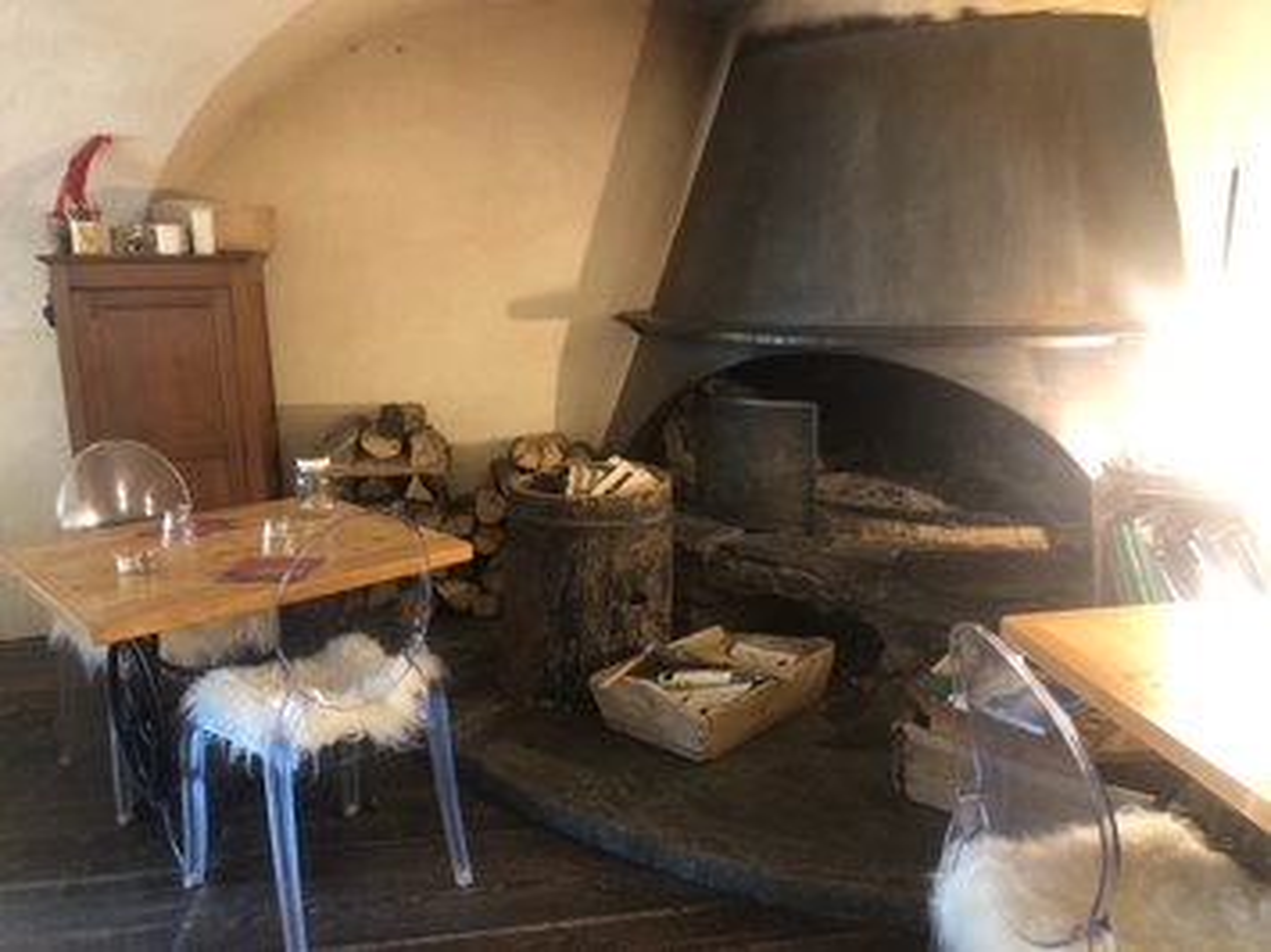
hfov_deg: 63.5
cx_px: 636
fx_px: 1028
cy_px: 476
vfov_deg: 49.7
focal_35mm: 28
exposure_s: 1/5
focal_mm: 3.99
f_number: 1.8
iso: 100
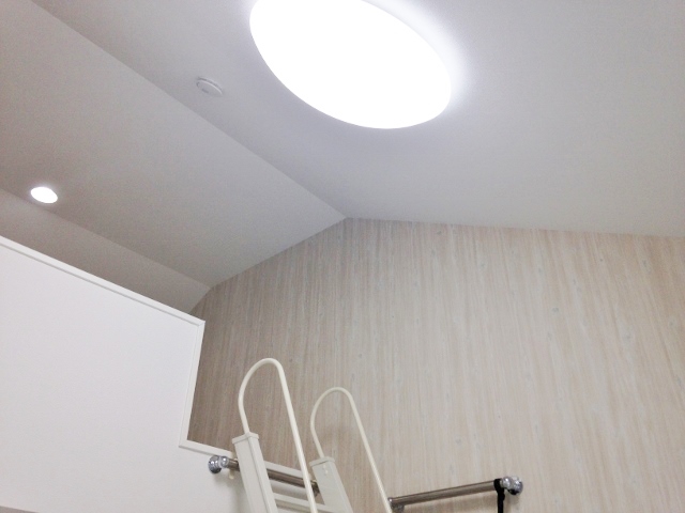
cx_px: 342
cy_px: 256
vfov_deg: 42.9
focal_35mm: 33
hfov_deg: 55.4
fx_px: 653
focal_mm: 4.12
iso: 50
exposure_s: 1/120
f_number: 2.4
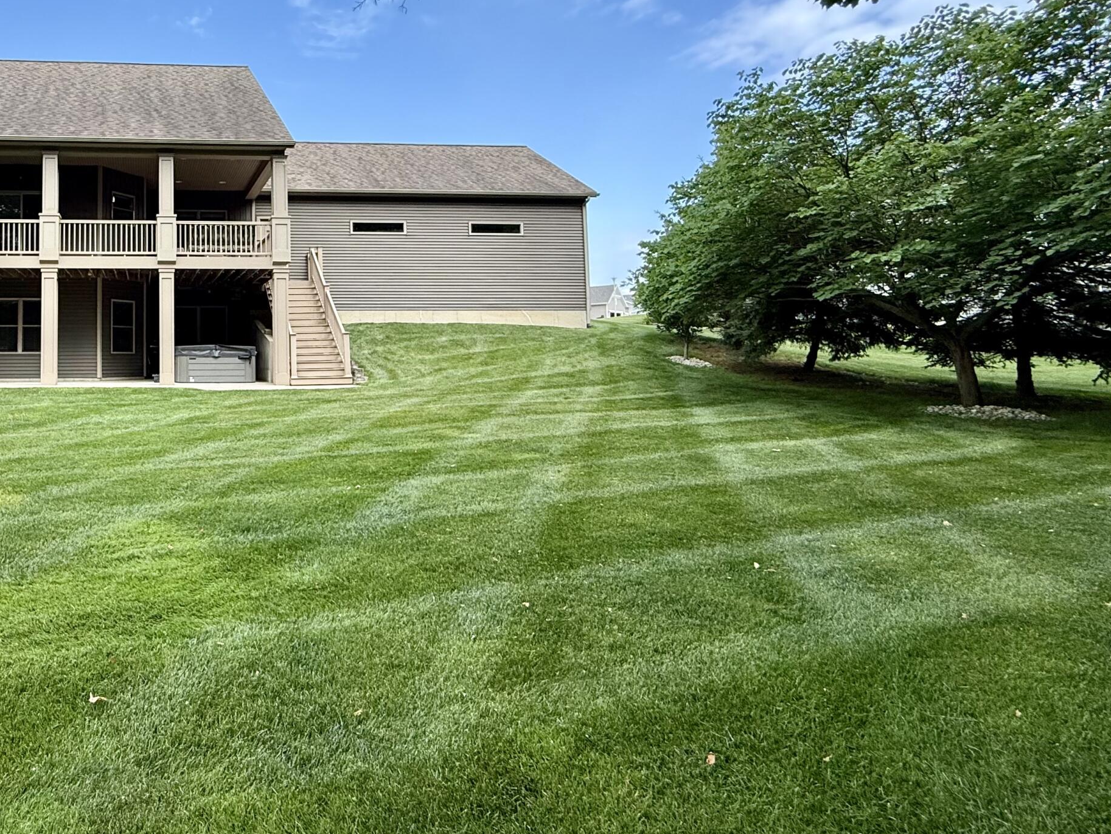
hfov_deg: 66.2
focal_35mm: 23
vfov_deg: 58.2
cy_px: 313
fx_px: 738
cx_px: 201
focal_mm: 2.22
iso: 64
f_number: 2.2
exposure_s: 1/472
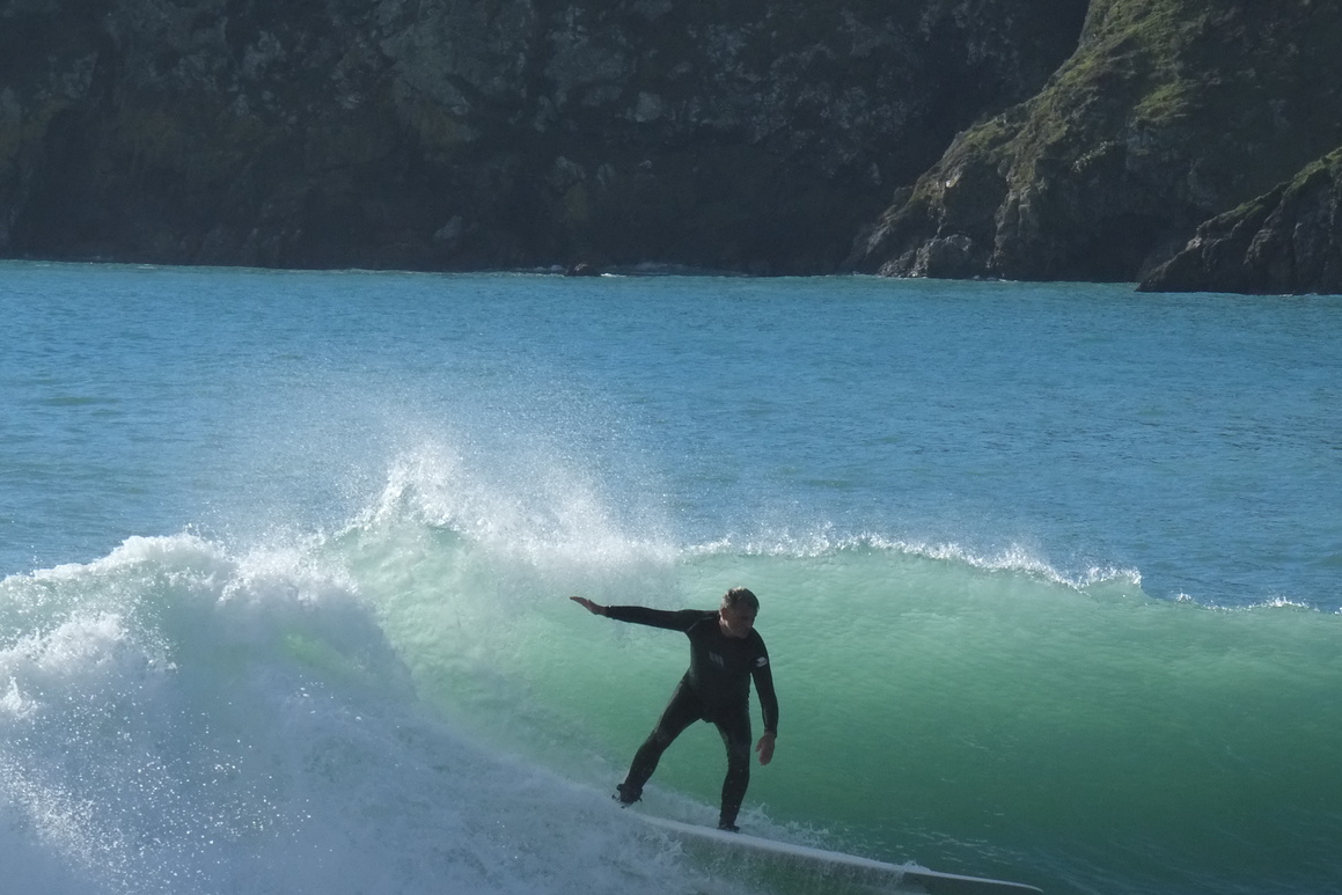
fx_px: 9879
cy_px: 600
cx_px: 907
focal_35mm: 265
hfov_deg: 7.8
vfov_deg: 5.2
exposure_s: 1/2000
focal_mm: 127.9
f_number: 16
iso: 3200
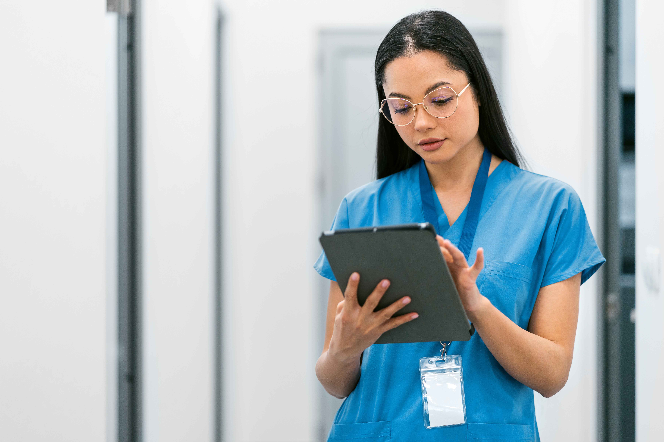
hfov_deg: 23.9
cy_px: 221
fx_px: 1568
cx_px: 332
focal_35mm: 85
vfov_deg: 16.1
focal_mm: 85
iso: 500
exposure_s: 1/400
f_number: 1.8
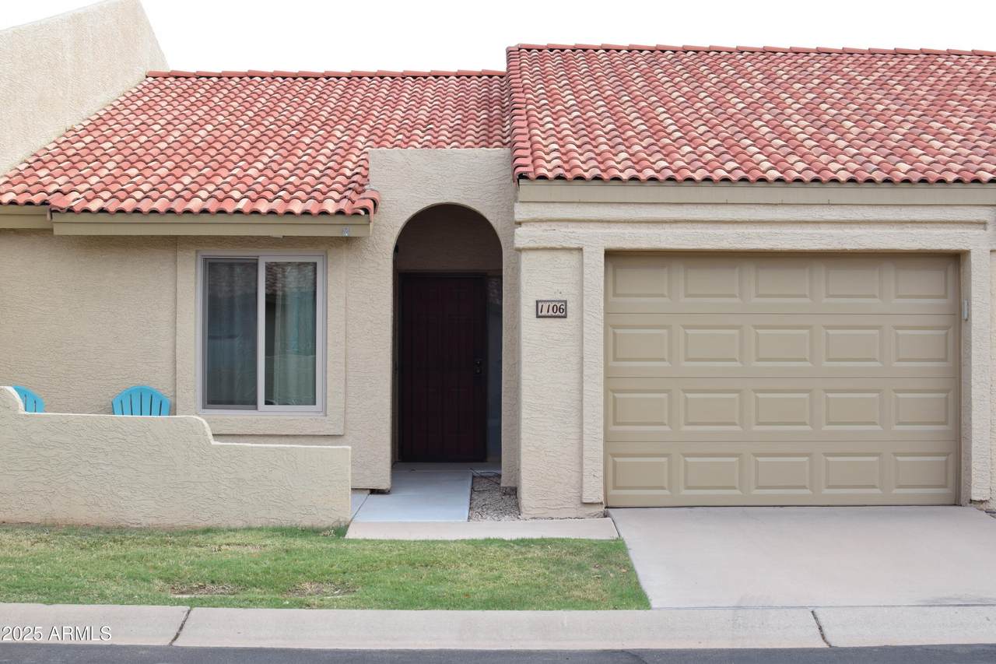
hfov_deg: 37.9
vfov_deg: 25.7
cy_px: 332
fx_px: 1452
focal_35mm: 52
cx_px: 498
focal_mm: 35
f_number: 8
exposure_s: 1/250
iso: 250
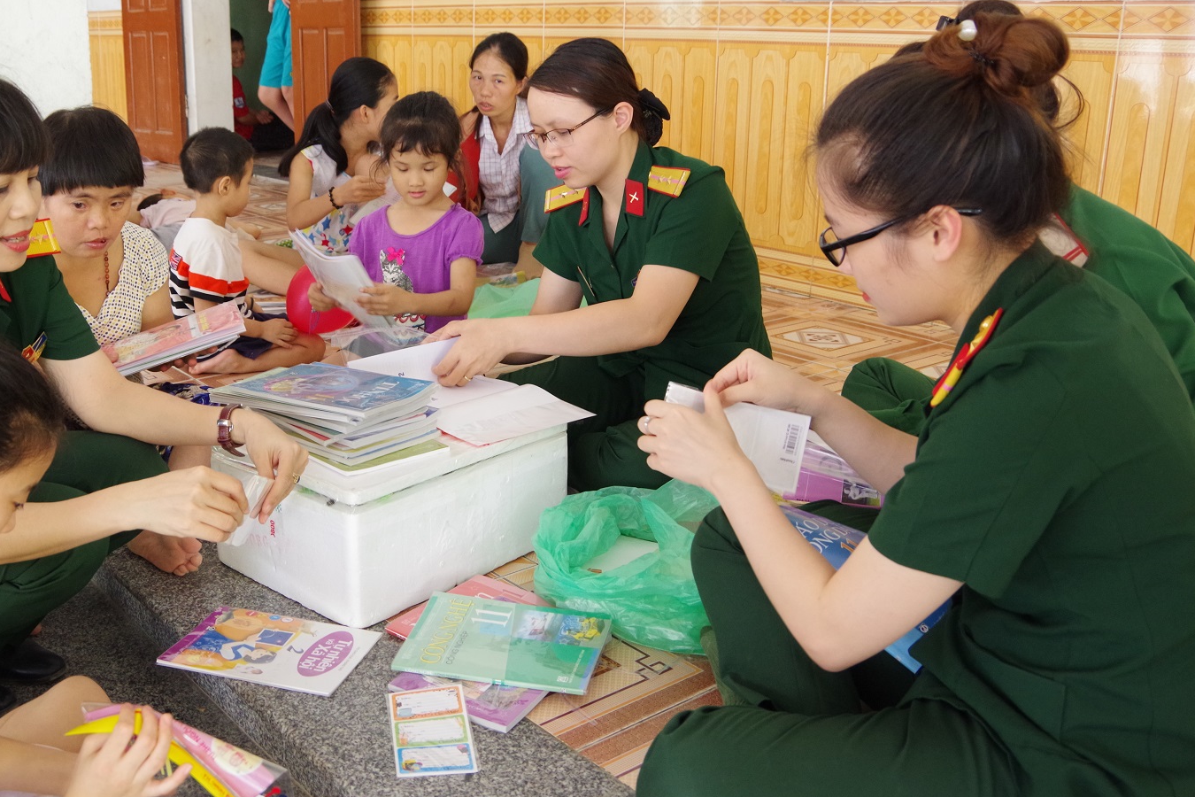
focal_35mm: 36
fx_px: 1195
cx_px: 427
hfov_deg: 52.4
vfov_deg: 36.9
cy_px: 382
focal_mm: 18
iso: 1600
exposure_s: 1/60
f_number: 4
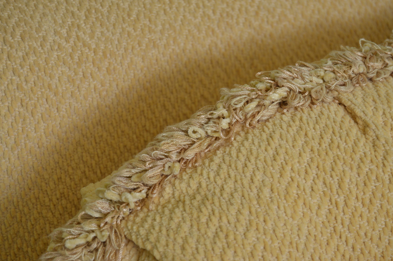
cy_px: 130
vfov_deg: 16.5
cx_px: 196
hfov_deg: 24.6
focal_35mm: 82
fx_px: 900
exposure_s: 1/125
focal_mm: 55
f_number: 6.3
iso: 400
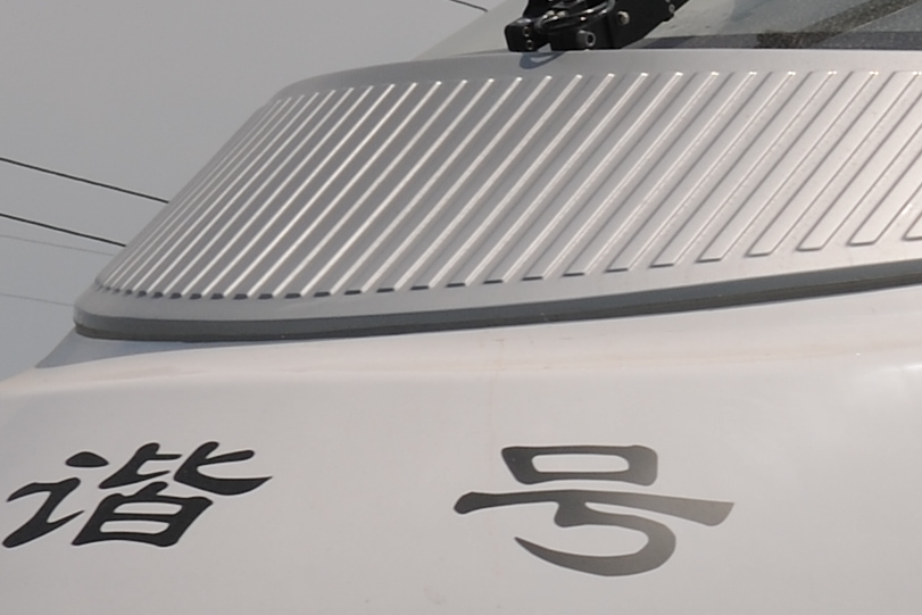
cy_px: 502
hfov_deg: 5.5
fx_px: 9170
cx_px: 2636
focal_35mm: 358
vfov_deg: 3.8
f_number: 10
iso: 100
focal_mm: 48
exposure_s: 1/400
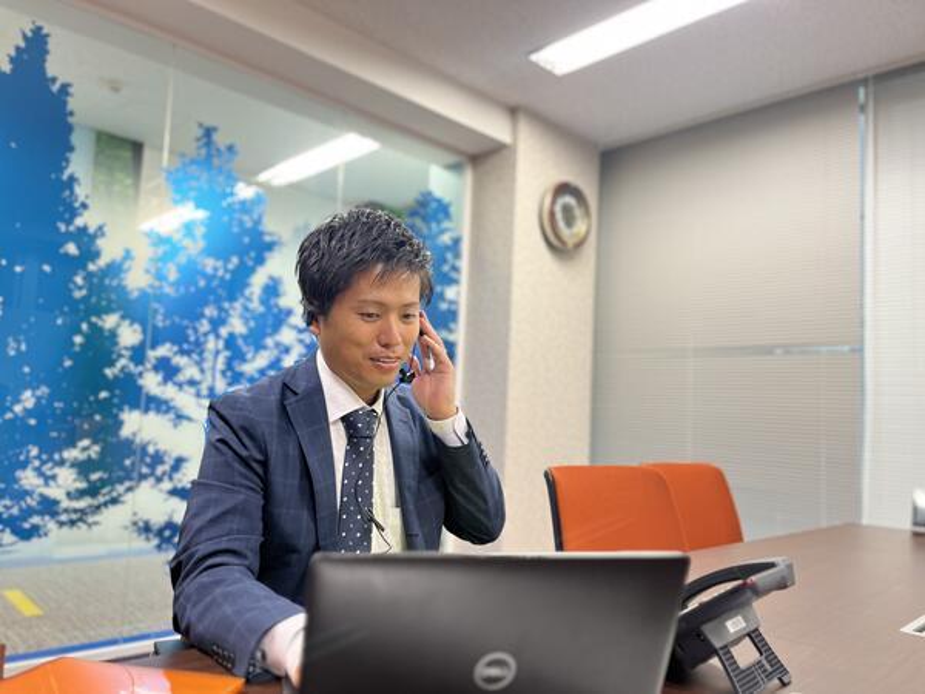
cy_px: 347
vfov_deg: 53.1
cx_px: 462
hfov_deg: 67.3
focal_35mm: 26
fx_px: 695
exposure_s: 1/50
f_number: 1.6
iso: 100
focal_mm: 5.1
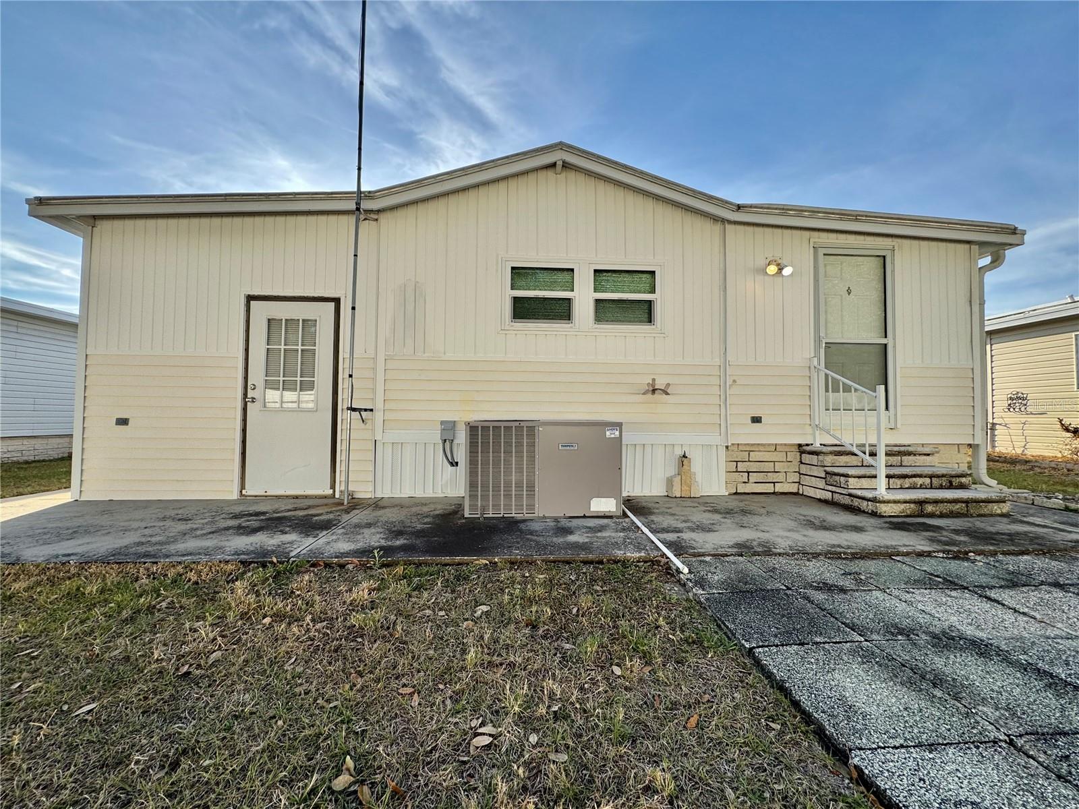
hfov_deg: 102.1
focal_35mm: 14
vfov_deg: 85.7
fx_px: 436
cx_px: 540
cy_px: 404
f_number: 2.2
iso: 50
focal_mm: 2.22
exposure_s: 1/582
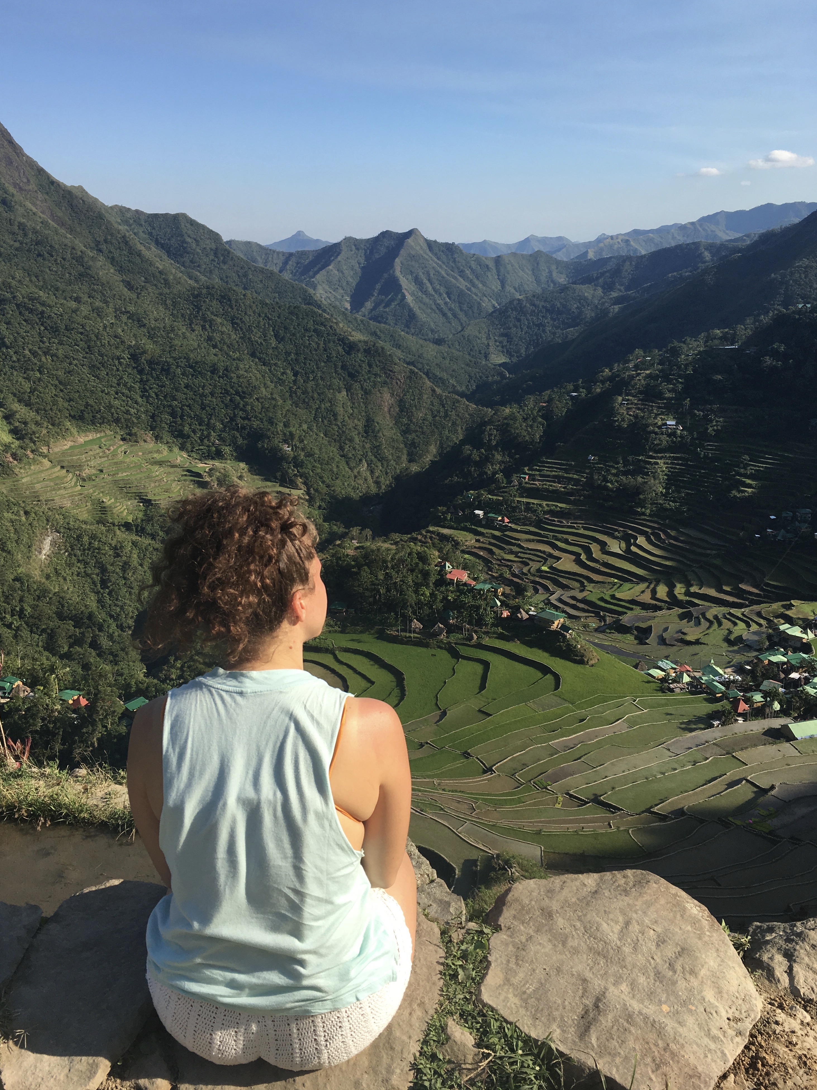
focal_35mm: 30
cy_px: 532
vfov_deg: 60.0
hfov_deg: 46.8
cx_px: 396
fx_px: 944
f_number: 2.2
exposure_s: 1/1115
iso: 25
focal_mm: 4.15
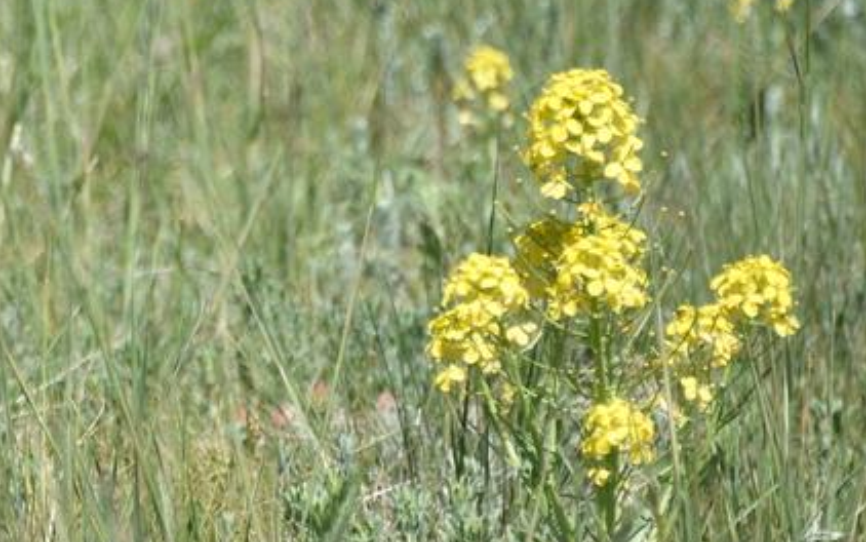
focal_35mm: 927
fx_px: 21884
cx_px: -115
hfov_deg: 2.3
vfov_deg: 1.4
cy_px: 357
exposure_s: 1/640
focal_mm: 300
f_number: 5.6
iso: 160
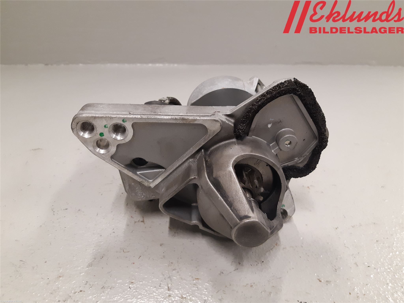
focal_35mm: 26
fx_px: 303
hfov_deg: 67.3
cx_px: 202
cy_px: 152
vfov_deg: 53.1
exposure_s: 1/50
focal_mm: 3.93
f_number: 1.7
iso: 200
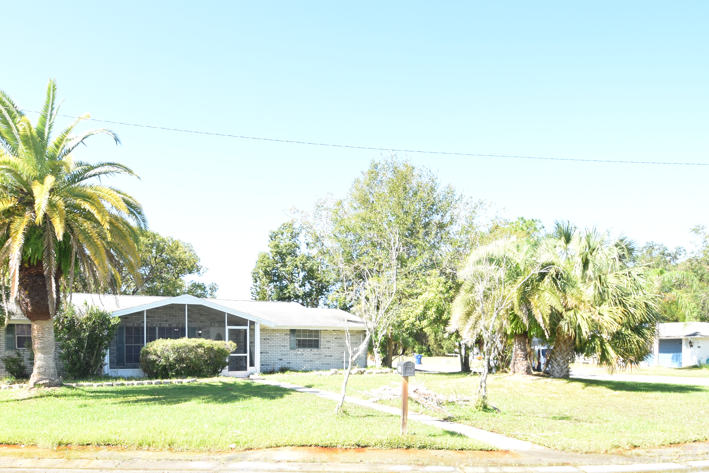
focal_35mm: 24
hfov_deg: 72.9
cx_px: 279
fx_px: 473
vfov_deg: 51.1
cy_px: 349
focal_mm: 10
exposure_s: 1/250
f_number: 8
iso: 400
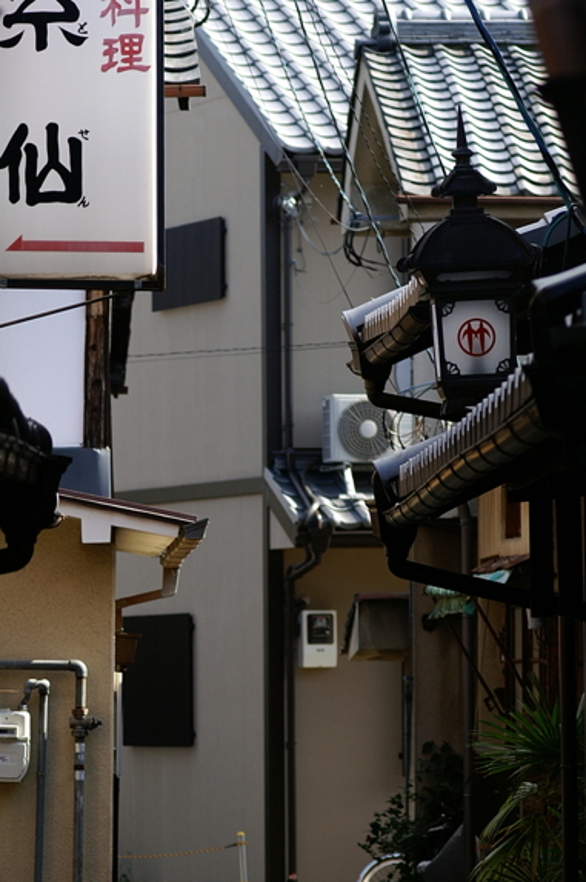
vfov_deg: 7.7
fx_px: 6555
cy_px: 540
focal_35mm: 268
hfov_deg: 5.1
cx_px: 197
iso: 125
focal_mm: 100
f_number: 5
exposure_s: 1/300
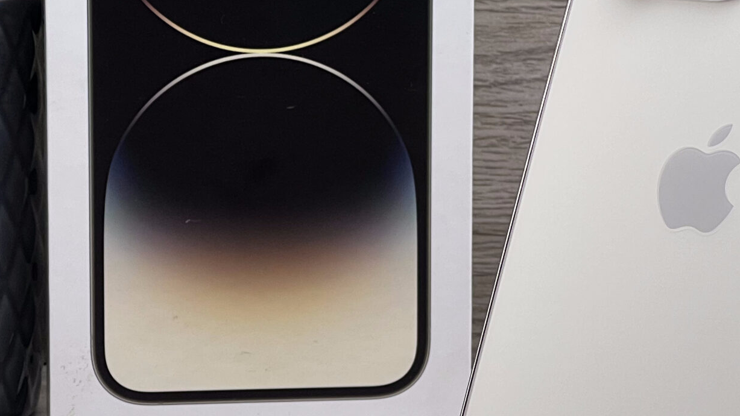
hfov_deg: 12.2
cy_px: 218
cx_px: 630
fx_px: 3434
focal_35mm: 175
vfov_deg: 6.9
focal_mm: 9
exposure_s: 1/100
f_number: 2.8
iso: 64
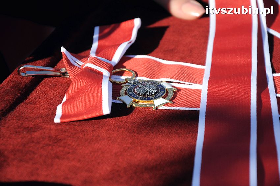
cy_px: 93
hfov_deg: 13.1
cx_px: 140
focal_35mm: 158
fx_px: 1224
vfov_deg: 8.7
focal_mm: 105
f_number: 7.1
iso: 400
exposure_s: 1/800
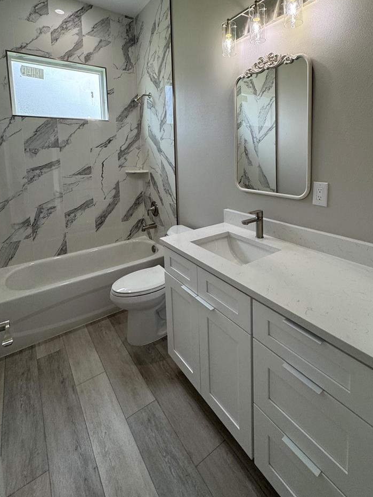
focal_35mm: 18
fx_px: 259
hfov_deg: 71.4
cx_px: 206
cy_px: 178
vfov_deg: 85.6
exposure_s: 1/120
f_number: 2.2
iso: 100
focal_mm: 2.22
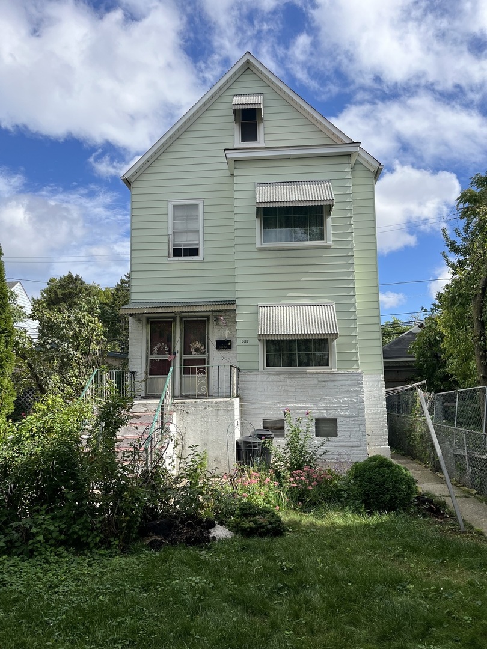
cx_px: 244
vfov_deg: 67.3
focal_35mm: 26
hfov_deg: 53.1
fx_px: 488
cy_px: 324
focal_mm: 5.1
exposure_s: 1/3623
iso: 50
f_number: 1.6
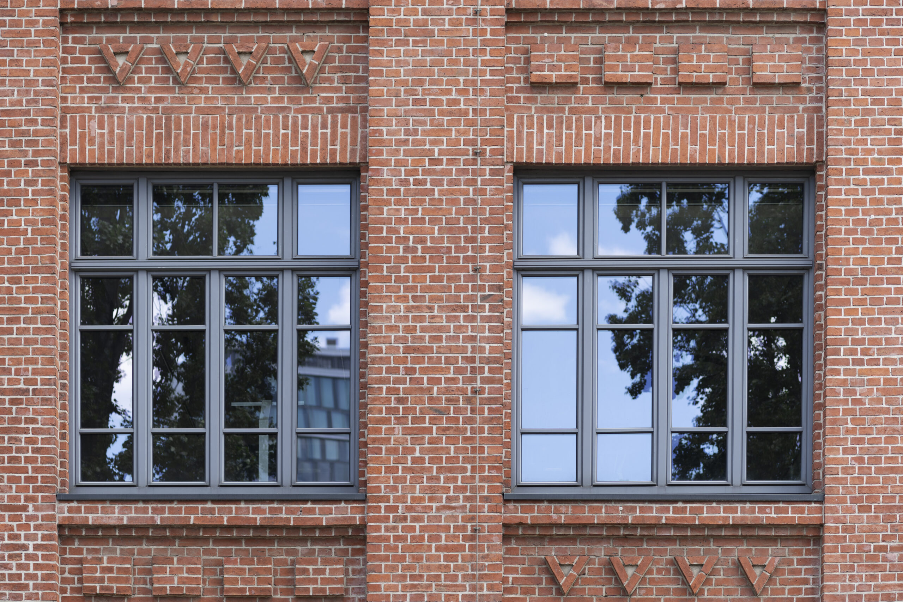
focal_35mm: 85
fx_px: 2132
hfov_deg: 23.9
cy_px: 301
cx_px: 452
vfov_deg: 16.1
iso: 100
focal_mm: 85
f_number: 3.5
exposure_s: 1/200
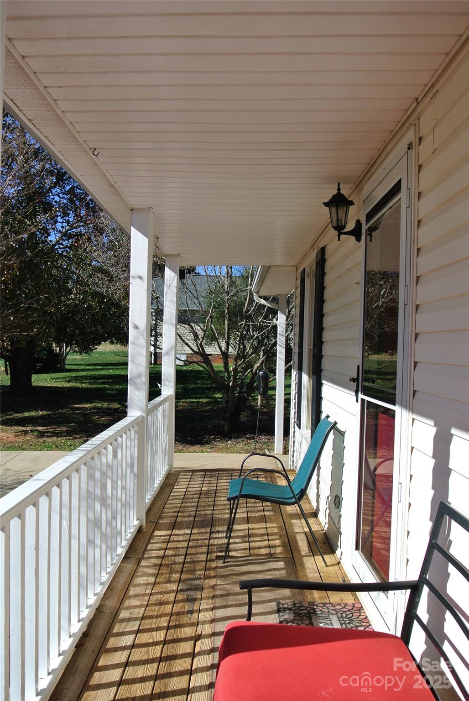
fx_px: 604
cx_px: 234
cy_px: 350
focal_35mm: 31
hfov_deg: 42.4
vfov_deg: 60.2
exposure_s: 1/800
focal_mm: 11.8
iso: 100
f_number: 5
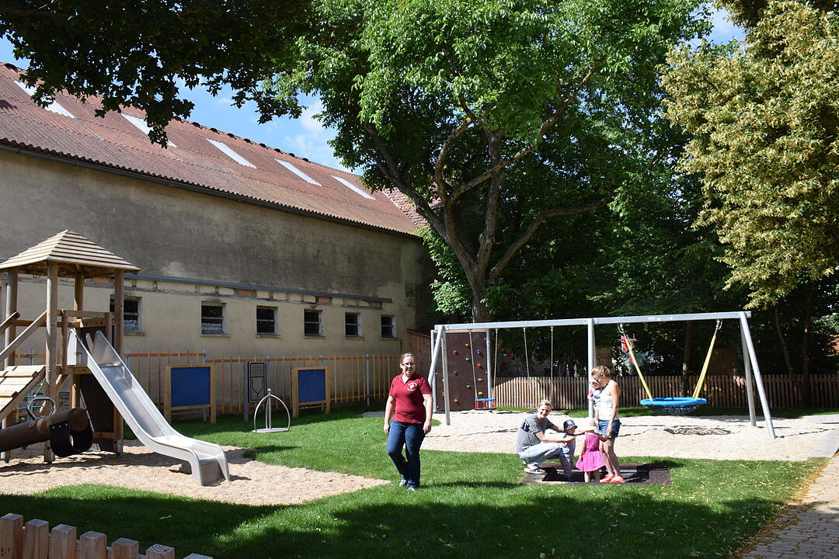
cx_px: 420
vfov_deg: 43.6
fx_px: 699
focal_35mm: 30
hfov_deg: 61.9
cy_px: 280
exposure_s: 1/400
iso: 400
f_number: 10
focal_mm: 20
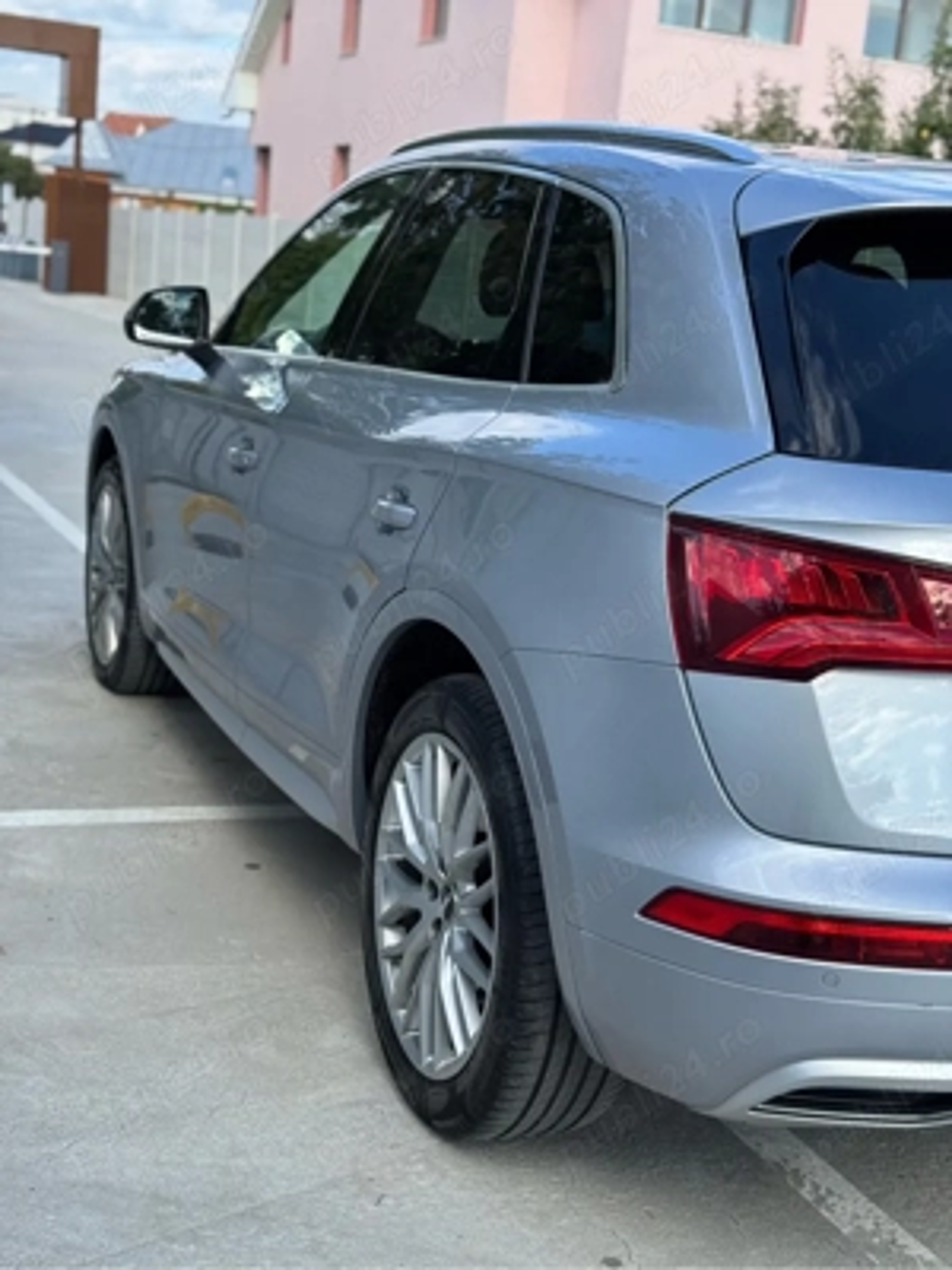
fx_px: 1760
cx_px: 476
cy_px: 635
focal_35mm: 48
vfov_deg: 39.7
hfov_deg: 30.3
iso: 64
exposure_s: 1/1094
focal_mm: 6.76
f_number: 1.78
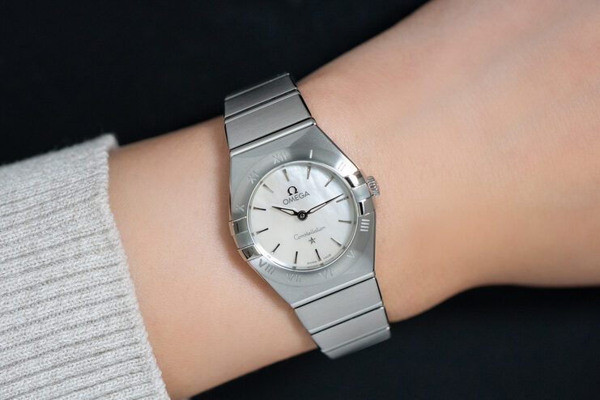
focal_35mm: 50
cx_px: 300
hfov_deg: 39.6
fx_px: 833
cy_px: 200
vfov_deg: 27.0
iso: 500
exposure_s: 1/100
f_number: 4.5
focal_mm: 50
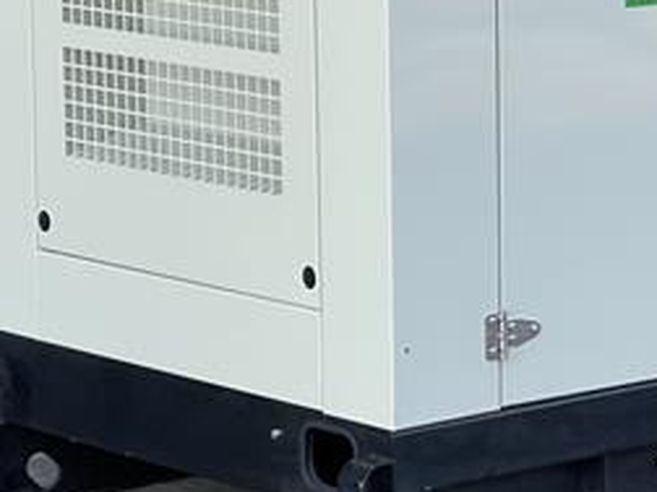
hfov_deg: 9.6
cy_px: -3
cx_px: 855
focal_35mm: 203
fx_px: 3853
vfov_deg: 7.3
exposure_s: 1/147
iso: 20
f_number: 2.2
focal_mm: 7.5
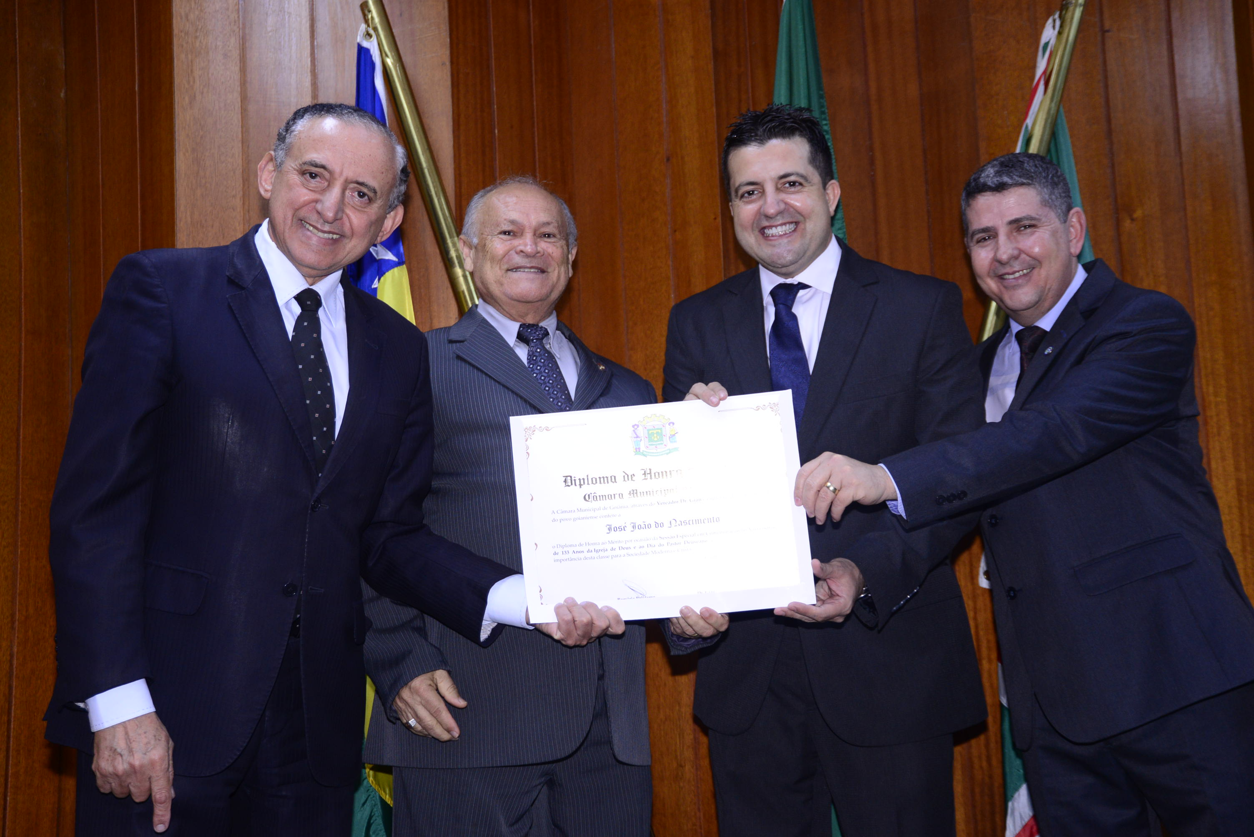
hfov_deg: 38.2
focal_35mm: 52
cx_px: 627
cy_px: 418
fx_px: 1812
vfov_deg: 26.0
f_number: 4.8
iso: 1600
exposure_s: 1/80
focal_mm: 52
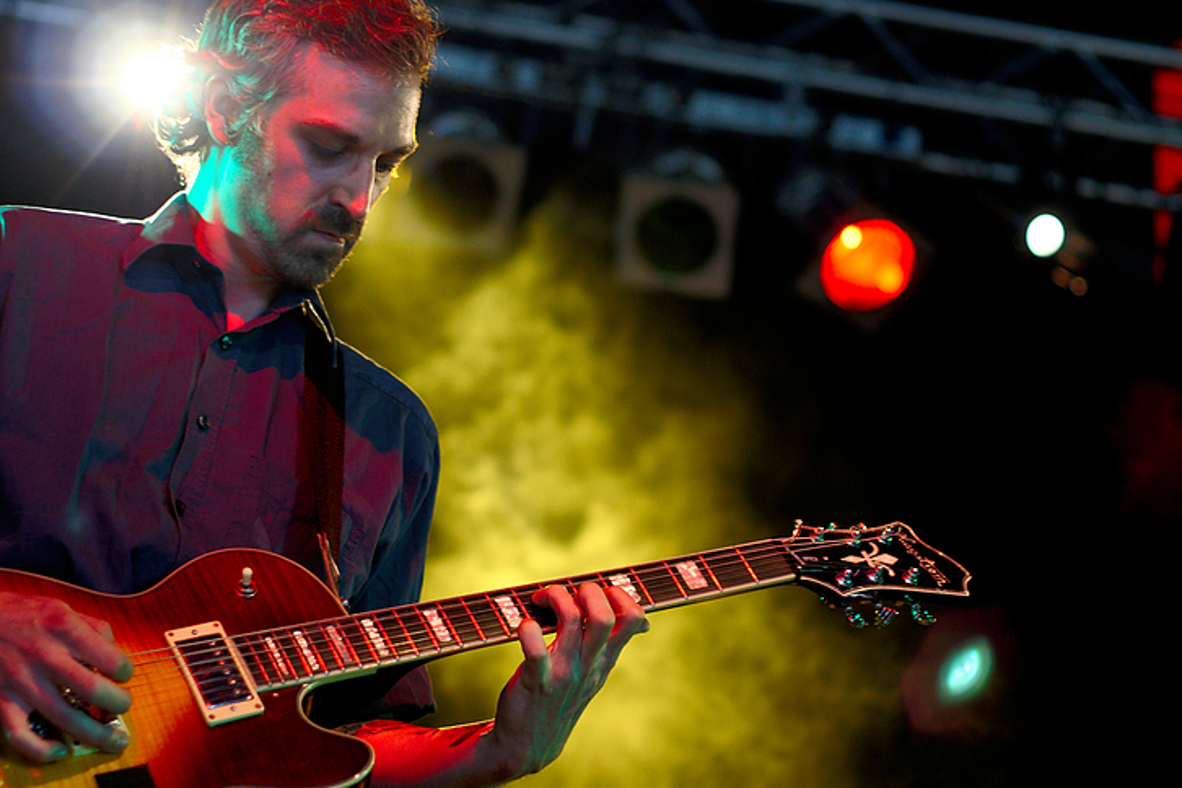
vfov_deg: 14.7
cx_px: 503
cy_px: 366
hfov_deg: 21.9
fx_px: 3053
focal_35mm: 93
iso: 320
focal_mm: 50
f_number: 2
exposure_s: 1/125
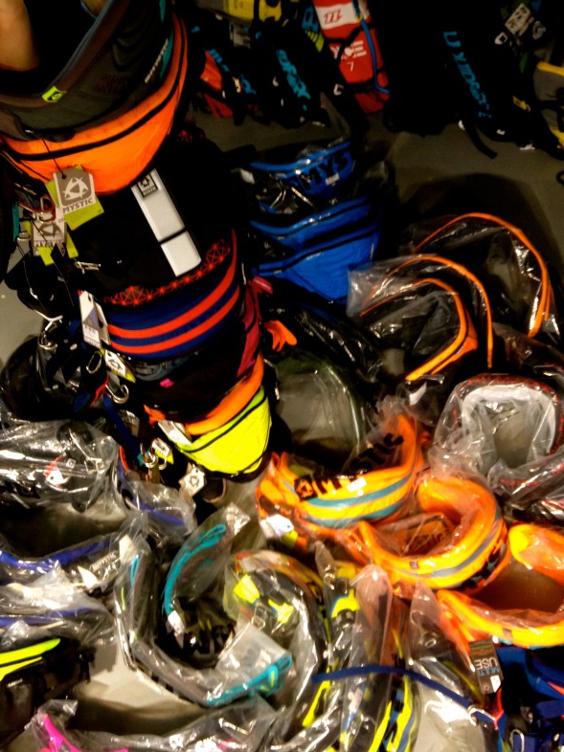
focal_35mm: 43
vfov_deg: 43.4
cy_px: 273
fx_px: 935
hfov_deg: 33.6
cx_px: 265
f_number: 2.4
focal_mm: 4.12
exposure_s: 1/20
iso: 125
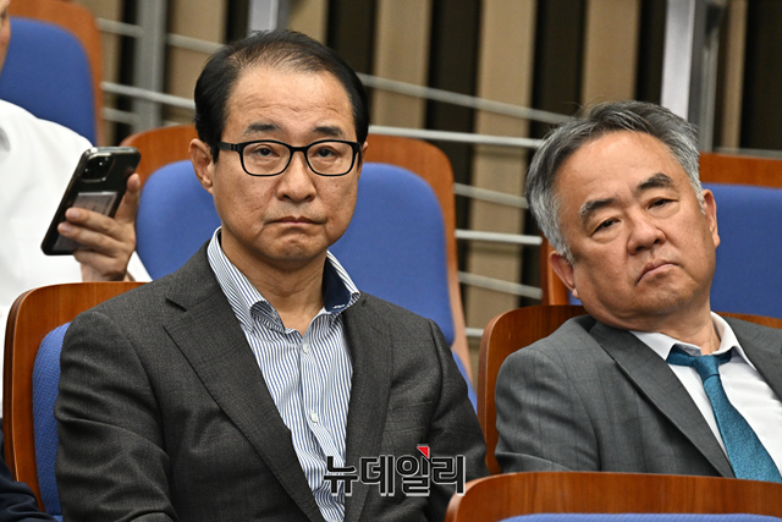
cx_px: 391
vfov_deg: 4.3
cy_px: 261
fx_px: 6952
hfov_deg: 6.4
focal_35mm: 320
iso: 2500
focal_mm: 320
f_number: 6.3
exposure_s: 1/250
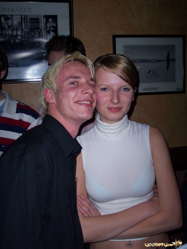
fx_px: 274
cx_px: 94
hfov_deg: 37.7
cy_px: 124
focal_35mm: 38
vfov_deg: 49.0
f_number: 2.8
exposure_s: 1/30
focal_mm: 8
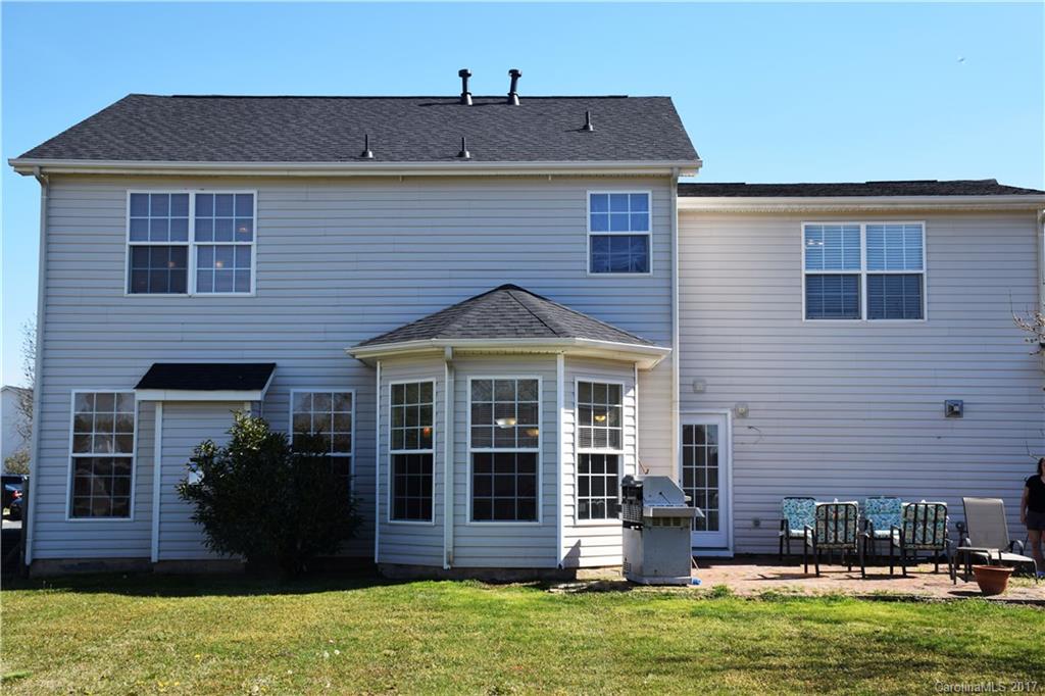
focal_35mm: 45
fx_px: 1306
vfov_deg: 29.8
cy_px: 348
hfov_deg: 43.6
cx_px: 522
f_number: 9
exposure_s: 1/320
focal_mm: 30
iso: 200
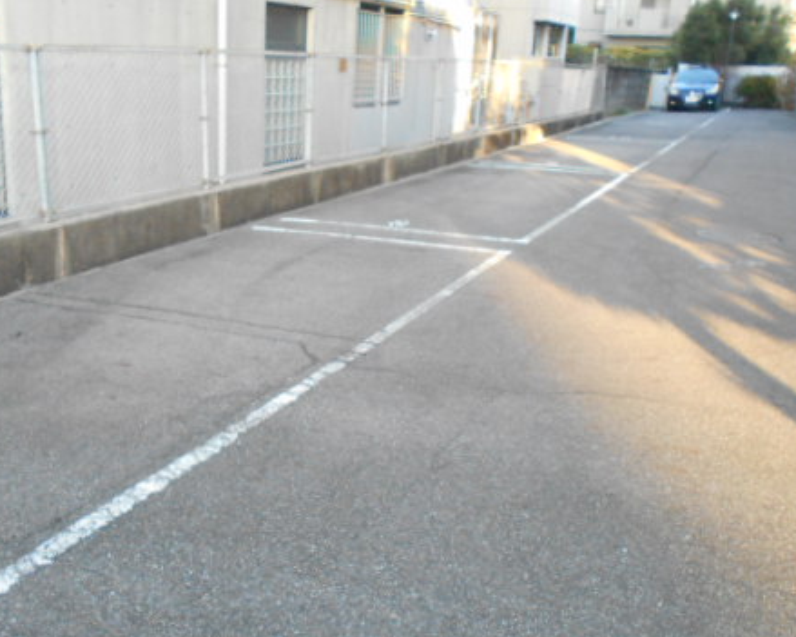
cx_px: 352
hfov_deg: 49.0
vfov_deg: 40.1
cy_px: 348
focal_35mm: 37
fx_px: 871
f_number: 3.2
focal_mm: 4.6
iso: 400
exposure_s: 1/250
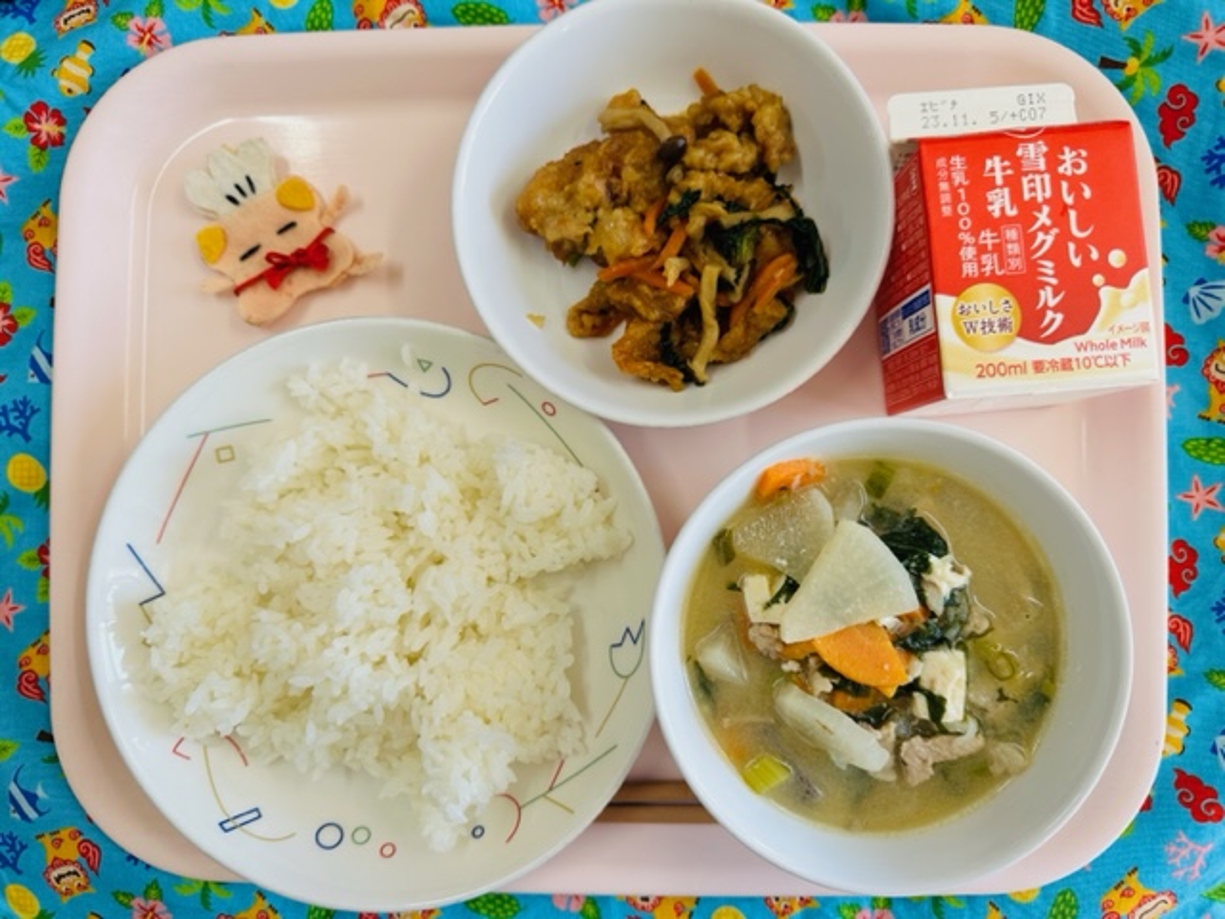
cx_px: 612
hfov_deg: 71.6
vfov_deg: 56.8
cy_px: 460
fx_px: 849
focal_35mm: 24
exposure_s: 1/153
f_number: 1.78
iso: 64
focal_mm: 6.86
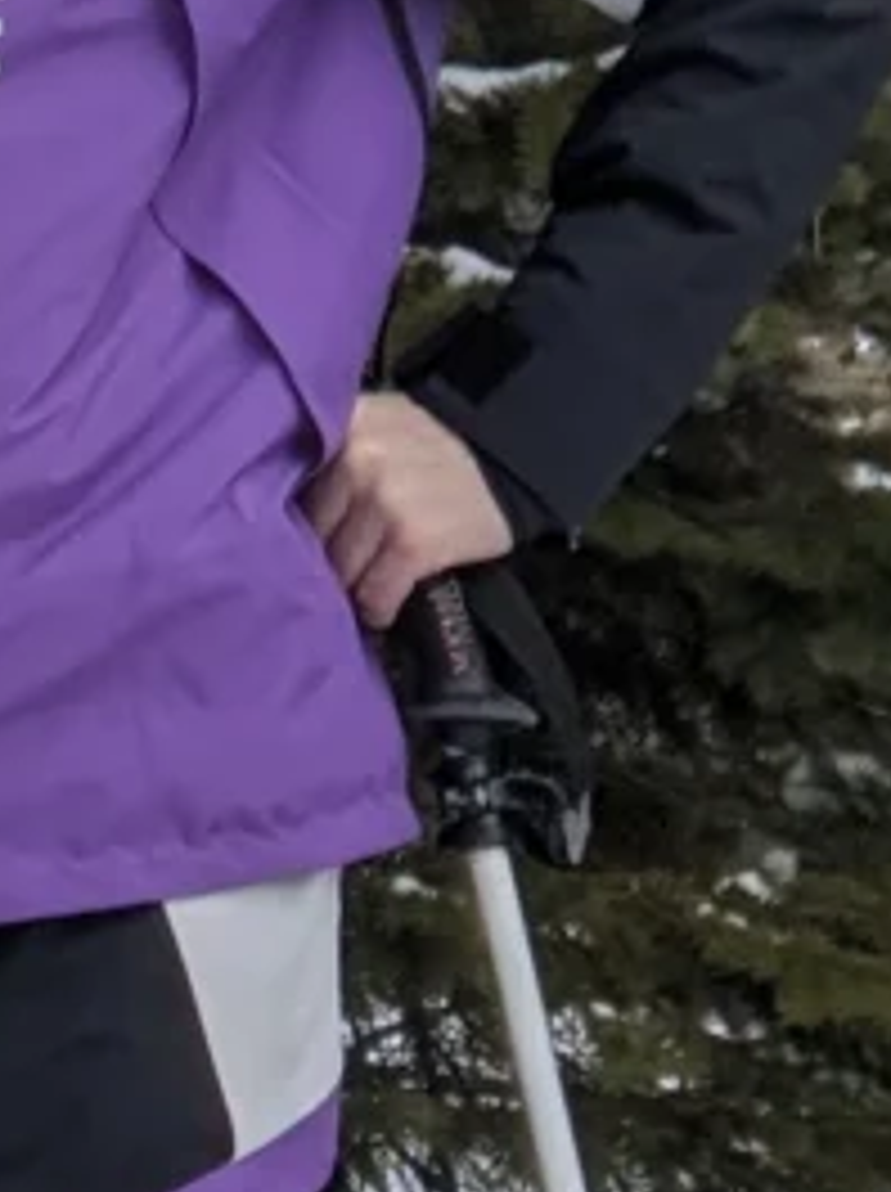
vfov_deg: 15.4
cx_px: -724
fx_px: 4369
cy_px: 972
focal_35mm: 127
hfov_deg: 10.9
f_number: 2
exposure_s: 1/231
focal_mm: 2.51
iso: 38
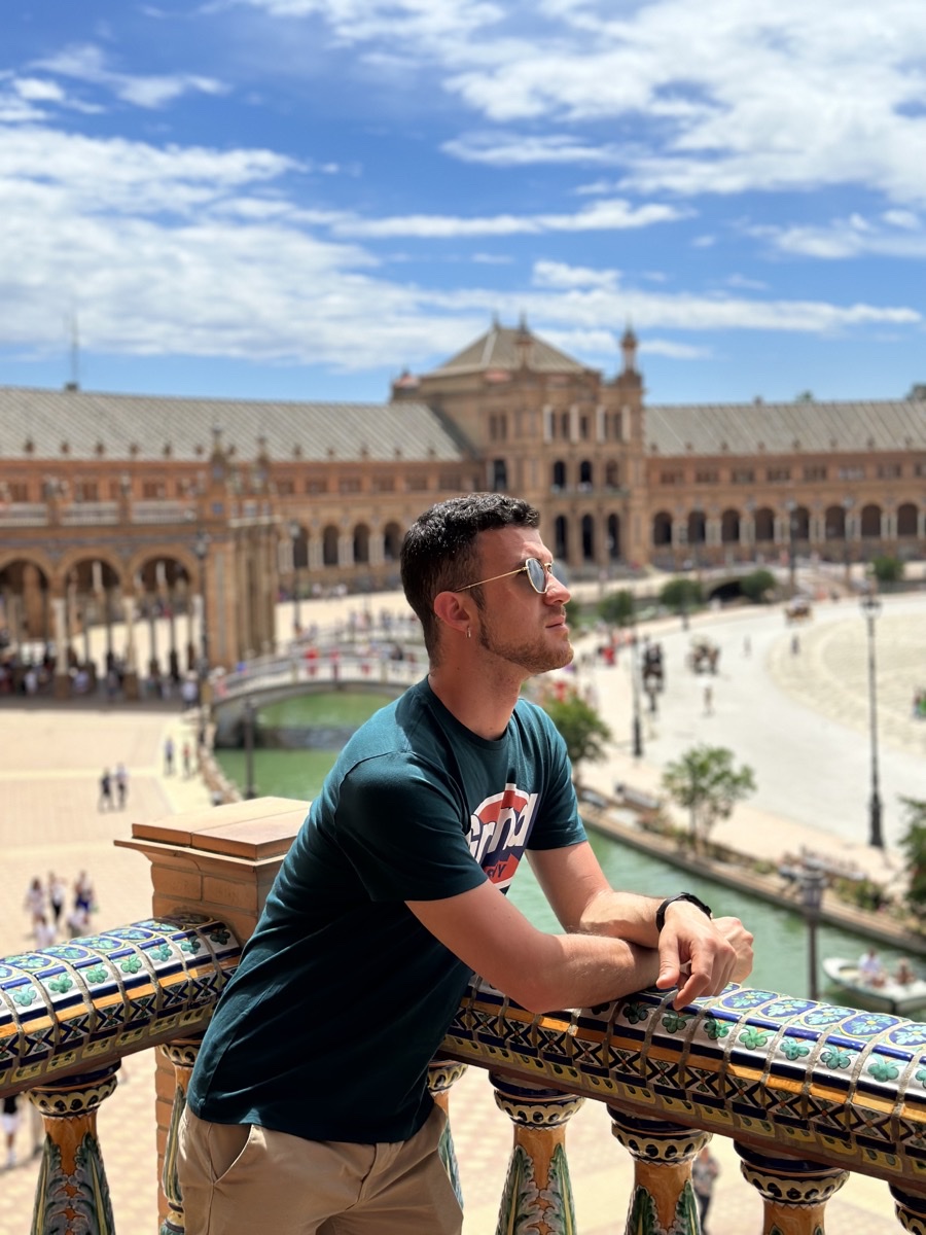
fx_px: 1712
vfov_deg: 39.7
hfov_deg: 30.3
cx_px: 463
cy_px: 618
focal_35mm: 48
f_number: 1.78
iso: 100
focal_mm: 6.86
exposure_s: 1/7634
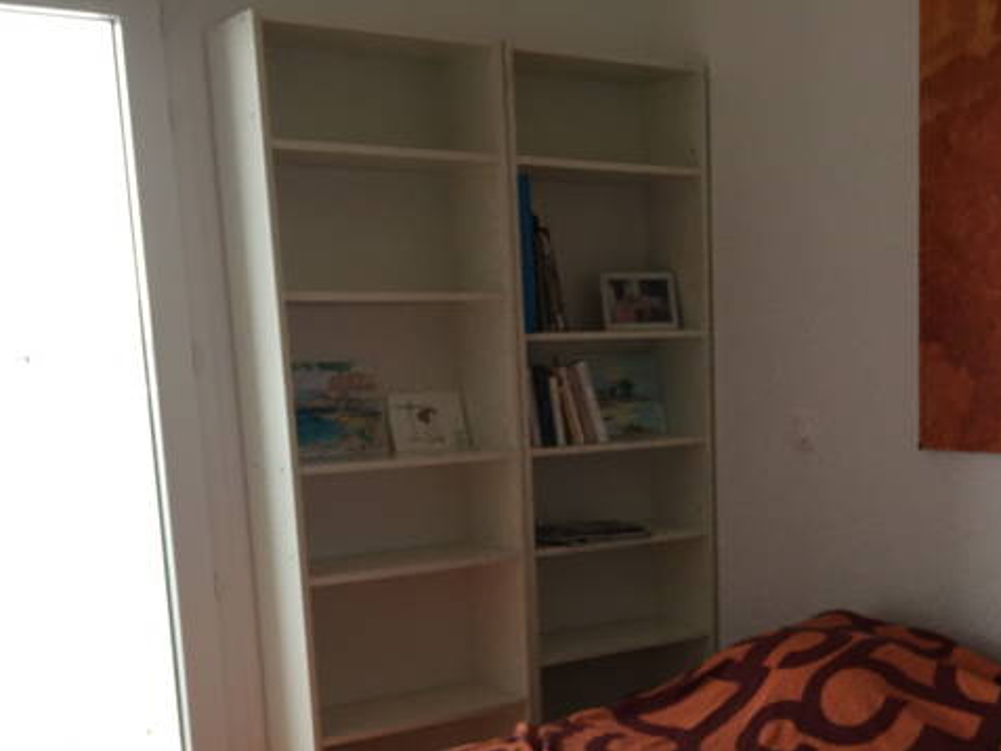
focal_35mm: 48
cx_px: 707
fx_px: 1388
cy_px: 619
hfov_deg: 38.9
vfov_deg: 29.5
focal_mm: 4.15
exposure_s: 1/33
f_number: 2.2
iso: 125
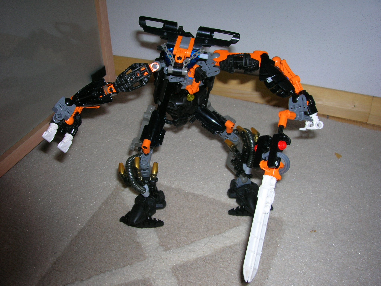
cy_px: 143
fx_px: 374
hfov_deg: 54.0
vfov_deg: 41.8
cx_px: 190
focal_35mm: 34
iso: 50
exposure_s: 1/60.1
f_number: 4.9
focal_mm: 5.7
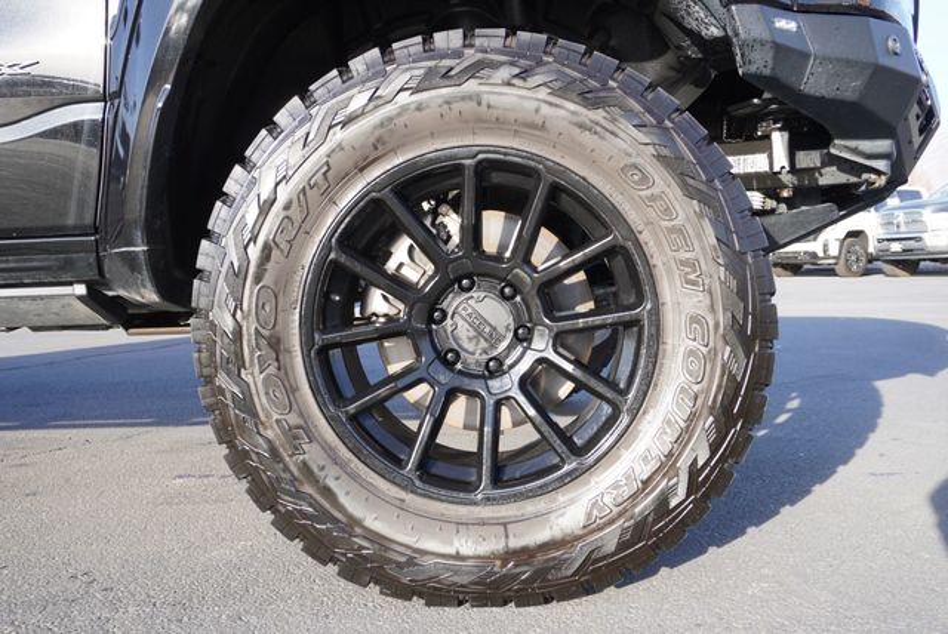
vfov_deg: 40.0
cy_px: 317
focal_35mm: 33
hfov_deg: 57.2
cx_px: 474
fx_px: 870
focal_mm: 22
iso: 100
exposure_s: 1/80
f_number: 5.6
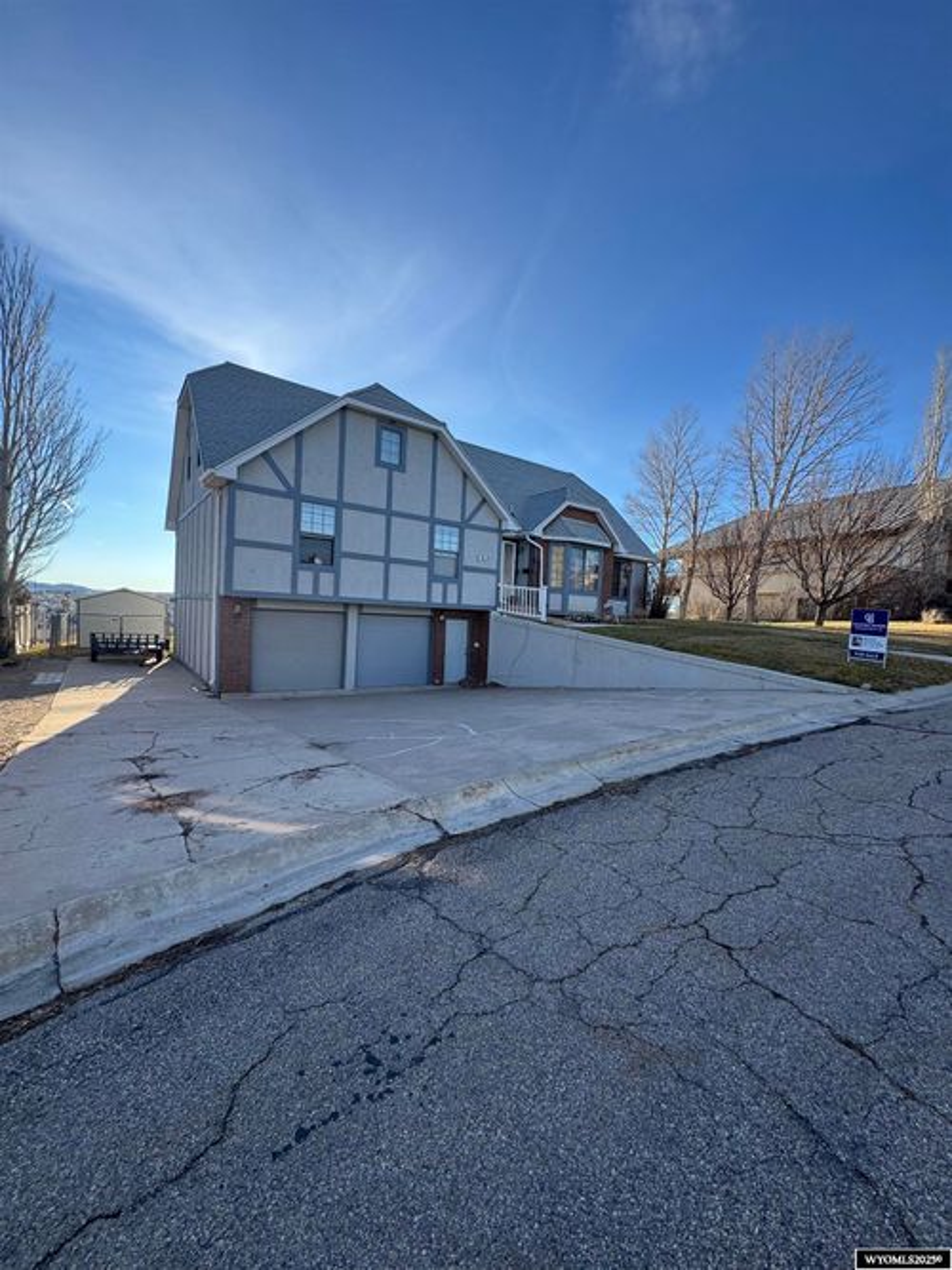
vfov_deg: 102.1
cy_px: 635
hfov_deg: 85.7
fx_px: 514
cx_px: 476
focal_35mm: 14
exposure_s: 1/587
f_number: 2.2
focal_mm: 2.22
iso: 40
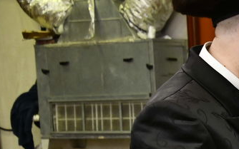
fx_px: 1225
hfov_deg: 10.3
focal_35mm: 188
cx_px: 475
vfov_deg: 6.9
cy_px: 167
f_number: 5.6
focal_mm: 44
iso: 1000
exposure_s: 1/125
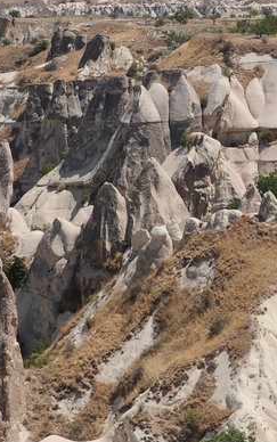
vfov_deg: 10.0
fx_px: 2533
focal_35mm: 210
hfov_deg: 6.1
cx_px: 552
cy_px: 100
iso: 200
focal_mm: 50
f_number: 10
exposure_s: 1/500
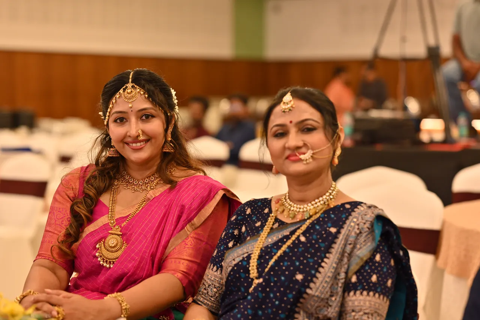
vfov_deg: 16.1
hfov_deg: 23.9
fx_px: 1133
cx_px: 240
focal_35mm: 85
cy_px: 160
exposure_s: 1/160
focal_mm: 85
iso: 800
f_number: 2.5
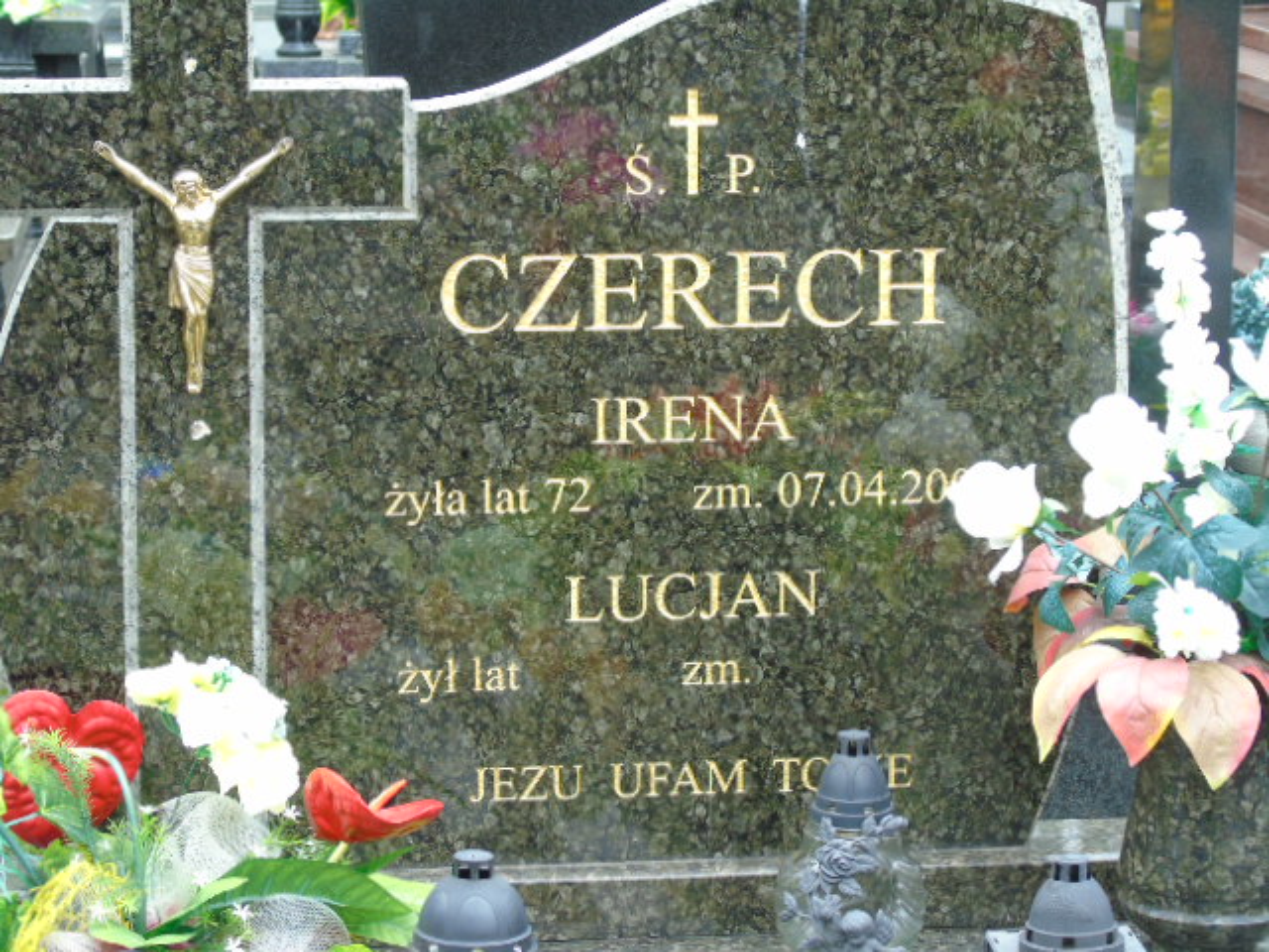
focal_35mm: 108
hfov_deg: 18.2
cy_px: 476
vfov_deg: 13.7
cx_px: 634
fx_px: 3959
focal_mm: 19
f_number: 4.4
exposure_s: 1/40
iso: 80
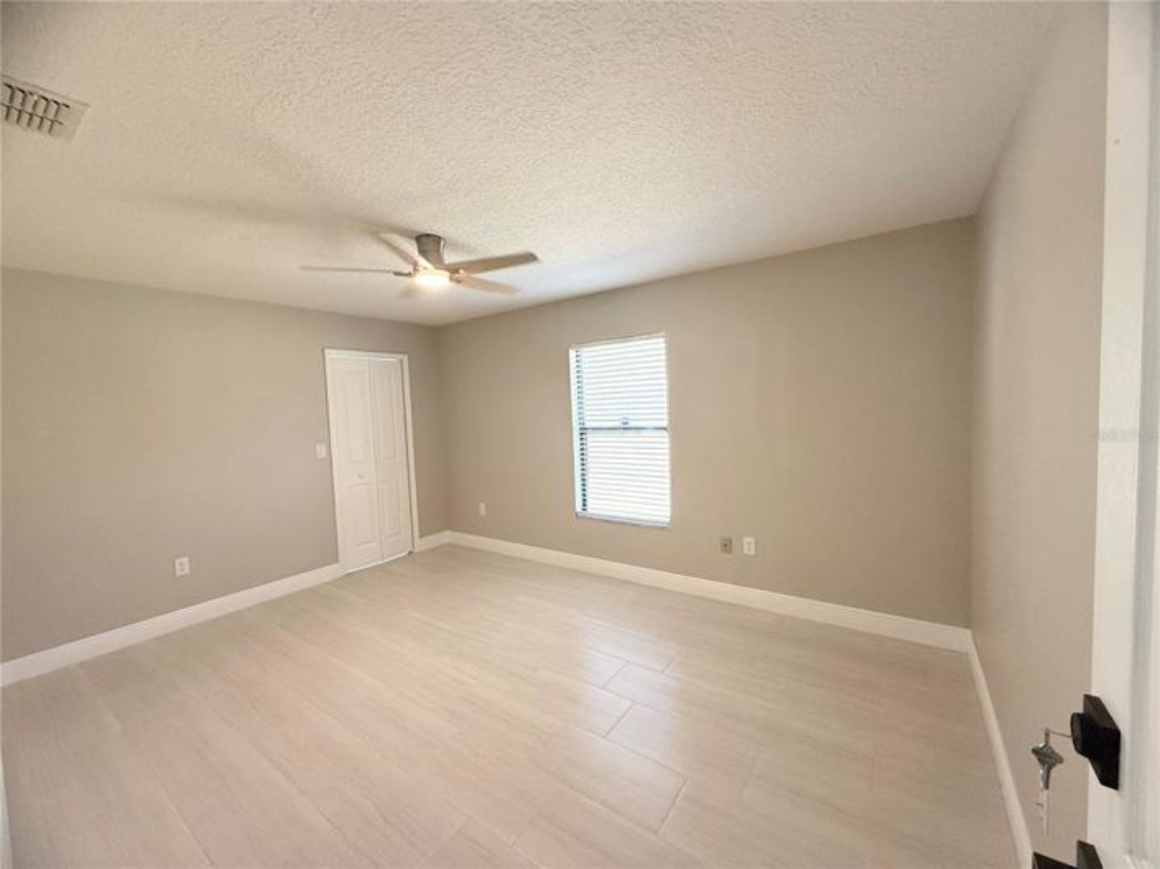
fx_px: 469
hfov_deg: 102.1
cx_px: 580
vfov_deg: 85.6
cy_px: 434
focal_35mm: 14
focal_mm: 2.22
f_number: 2.2
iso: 250
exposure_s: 1/99
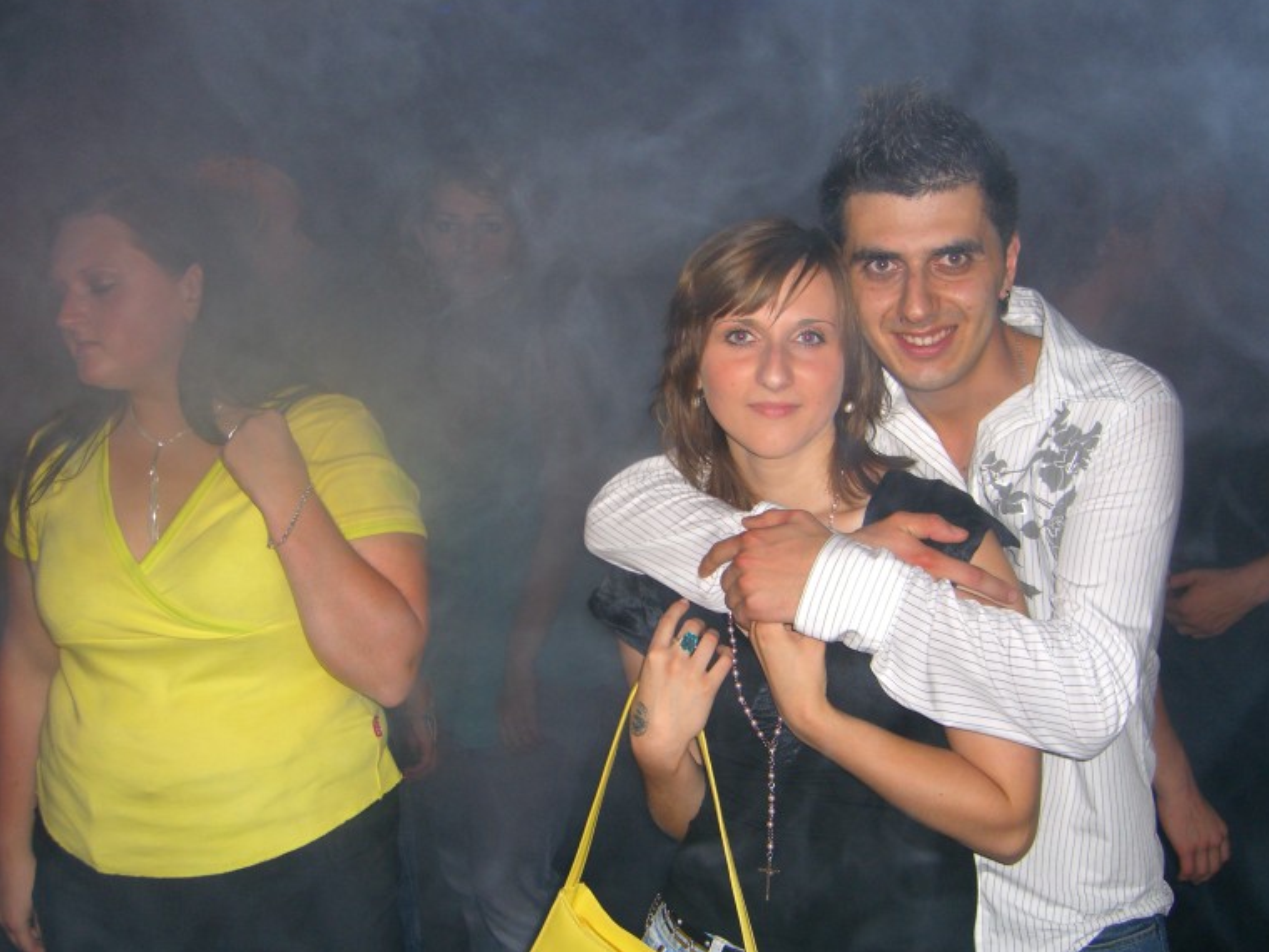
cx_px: 638
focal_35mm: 40
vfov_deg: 36.0
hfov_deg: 46.8
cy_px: 493
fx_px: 1466
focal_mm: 7.9
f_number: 2.8
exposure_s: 1/60
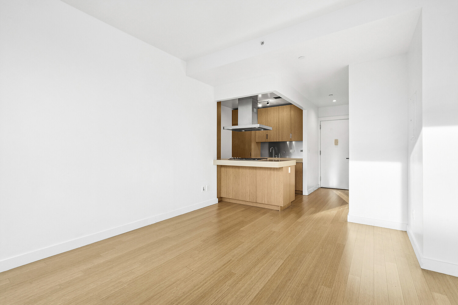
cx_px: 229
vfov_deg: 73.7
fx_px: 204
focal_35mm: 16
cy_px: 152
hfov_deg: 96.7
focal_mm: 16
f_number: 16
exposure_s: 1/50
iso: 800
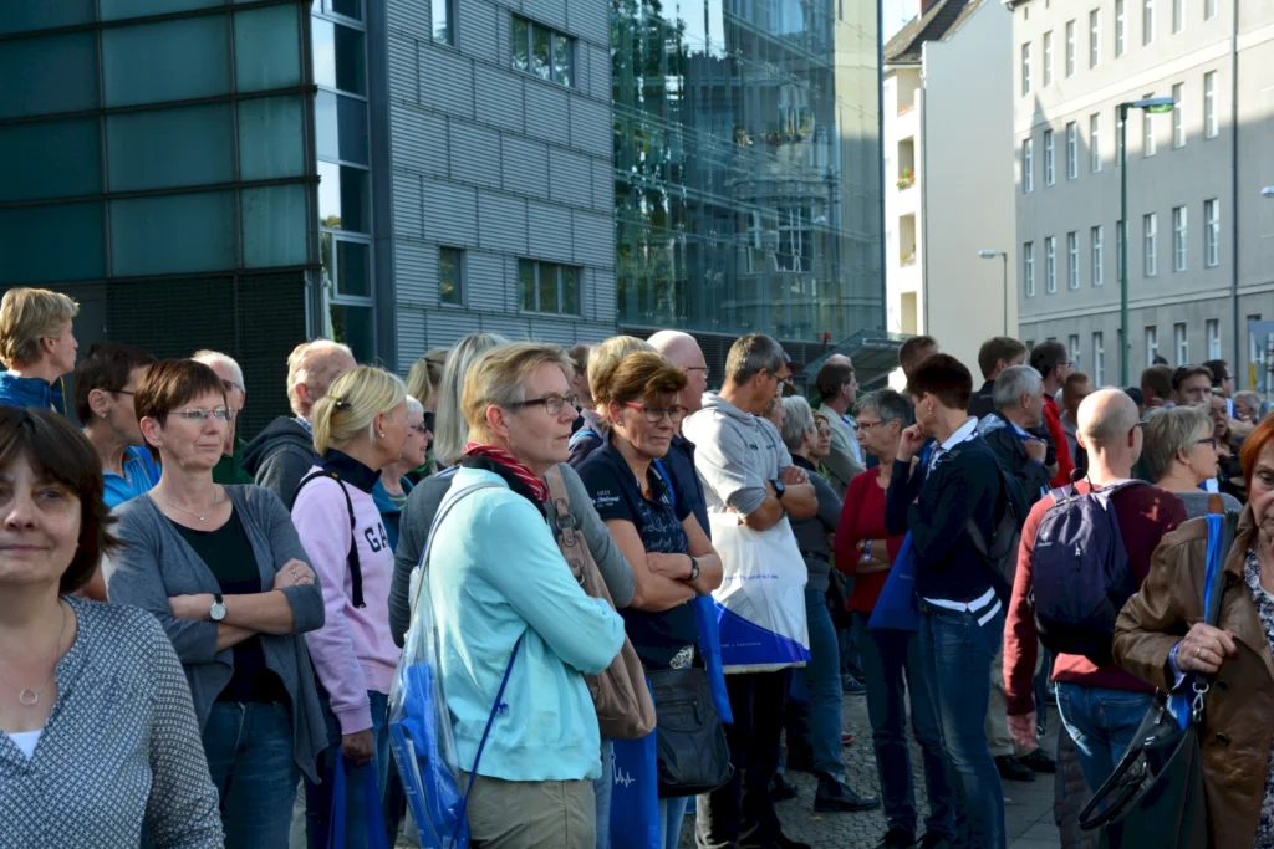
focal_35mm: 72
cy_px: 424
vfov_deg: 18.9
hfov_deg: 28.1
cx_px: 637
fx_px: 2548
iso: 400
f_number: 10
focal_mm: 48
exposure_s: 1/200
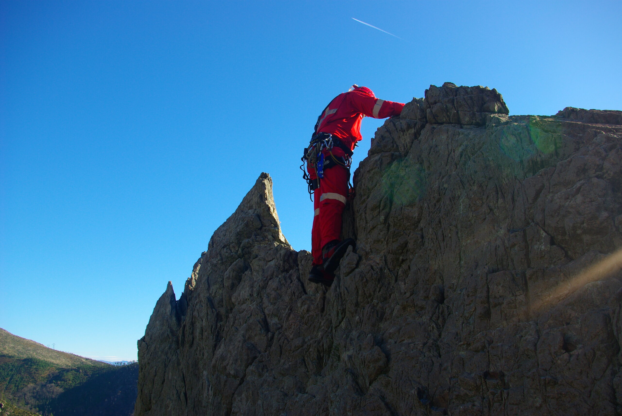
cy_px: 208
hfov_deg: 59.4
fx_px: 545
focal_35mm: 32
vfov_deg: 41.8
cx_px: 311
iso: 100
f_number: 6.7
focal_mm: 21
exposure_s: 1/125
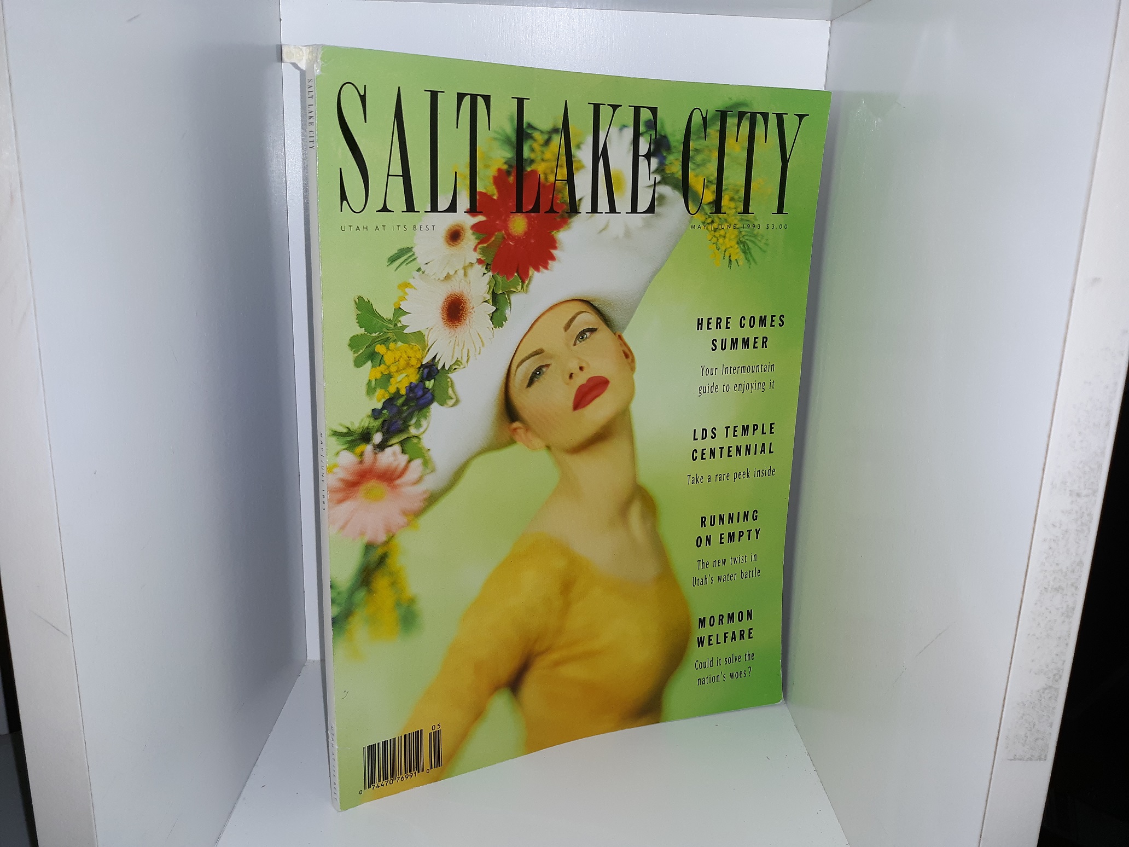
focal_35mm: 28
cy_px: 424
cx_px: 564
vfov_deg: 49.7
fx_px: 913
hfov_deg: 63.4
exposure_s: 1/120
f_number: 1.7
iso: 50
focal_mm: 3.7
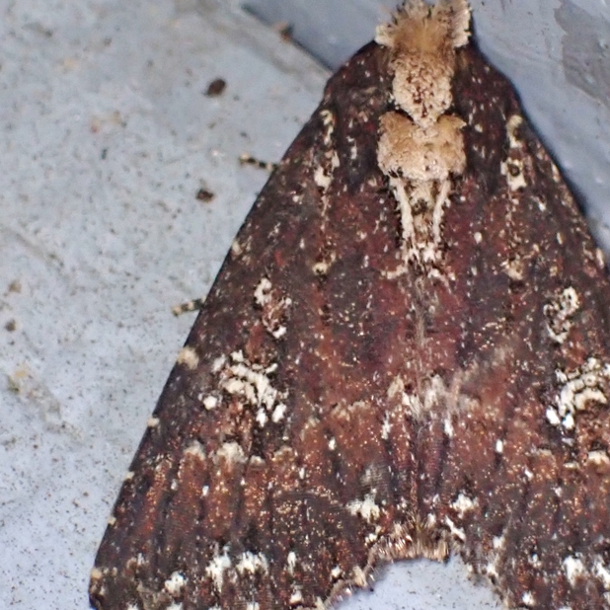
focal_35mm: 163
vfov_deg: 10.7
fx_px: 3250
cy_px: 279
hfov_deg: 10.7
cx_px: 400
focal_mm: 18
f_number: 14
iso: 500
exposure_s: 1/100
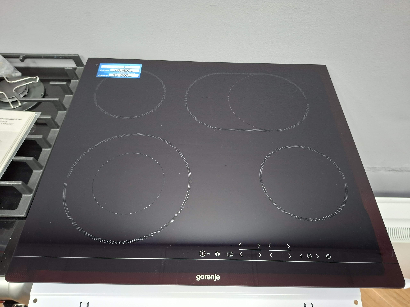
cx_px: 205
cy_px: 154
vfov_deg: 58.9
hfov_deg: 73.9
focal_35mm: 23
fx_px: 272
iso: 320
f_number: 1.8
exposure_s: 1/33
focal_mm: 5.54
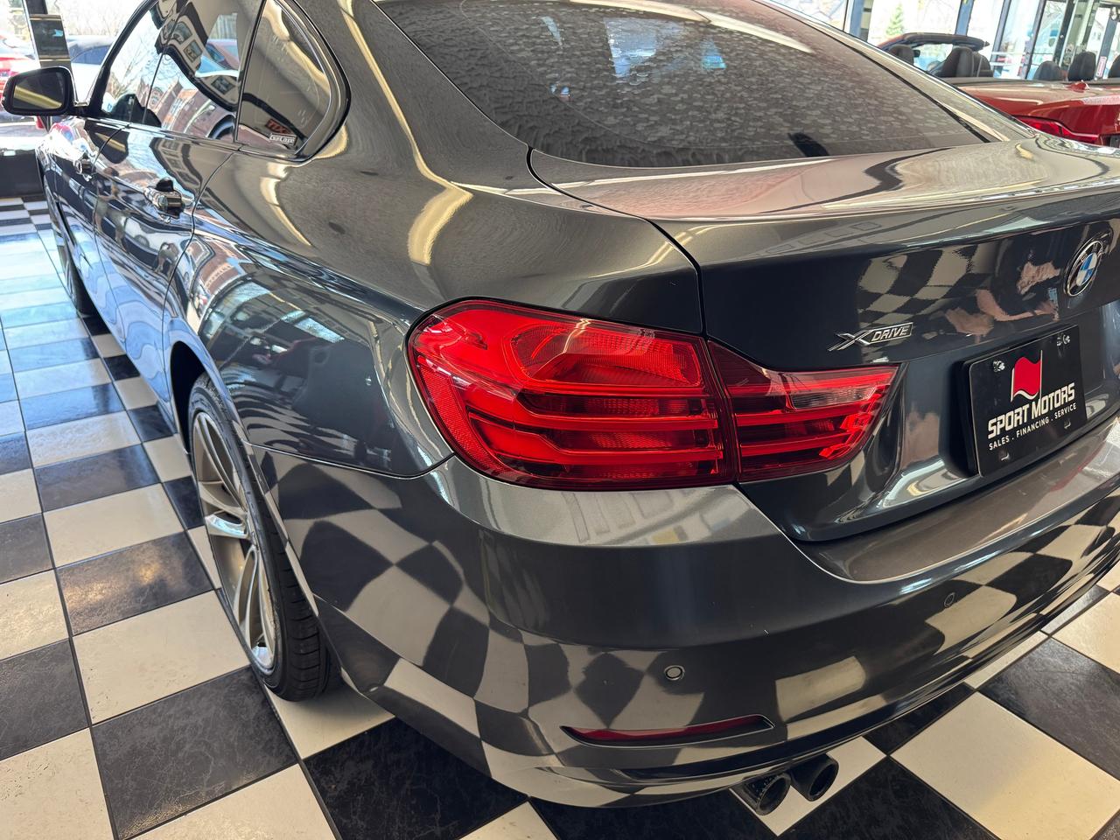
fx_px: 777
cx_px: 560
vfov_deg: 56.8
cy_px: 420
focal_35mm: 24
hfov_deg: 71.6
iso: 200
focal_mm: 6.76
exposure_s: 1/120
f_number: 1.78
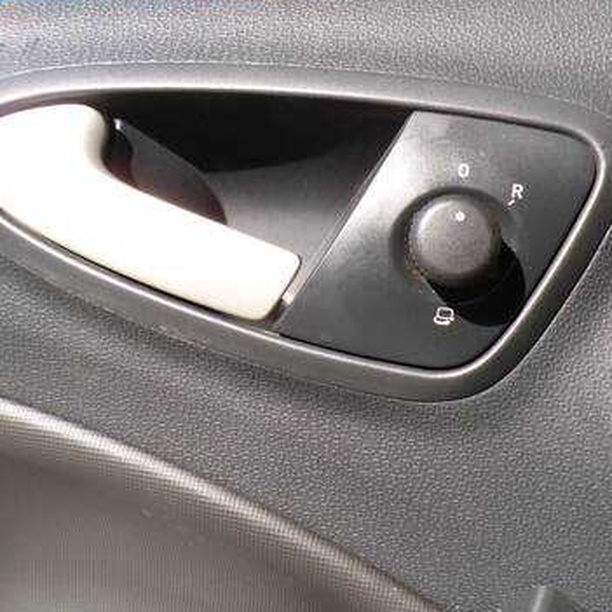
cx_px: 405
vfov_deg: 55.6
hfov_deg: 54.6
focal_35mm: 29
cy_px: 302
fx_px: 580
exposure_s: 1/120
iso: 100
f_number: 5.8
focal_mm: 4.3
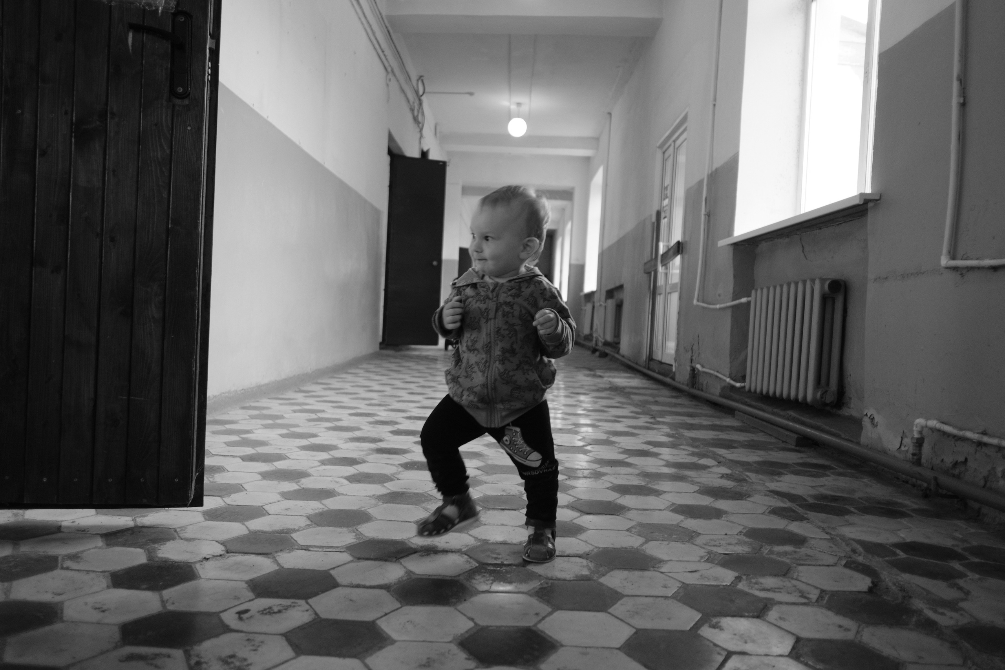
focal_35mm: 27
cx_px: 502
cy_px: 335
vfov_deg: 47.9
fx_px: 754
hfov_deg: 67.4
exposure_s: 1/125
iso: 400
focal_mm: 18
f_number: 2
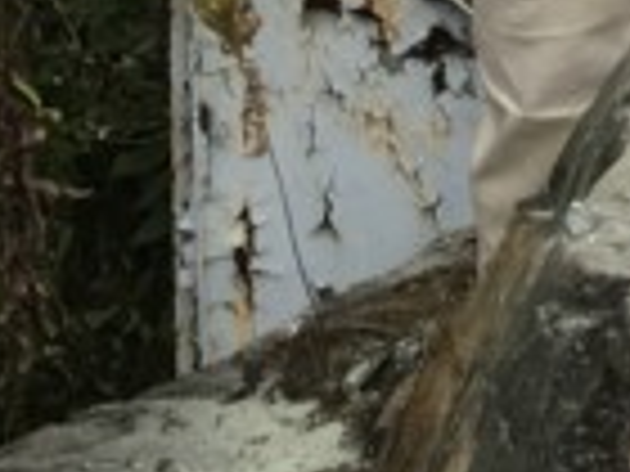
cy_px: -508
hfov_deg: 10.4
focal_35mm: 166
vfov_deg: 8.4
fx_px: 3021
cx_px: 1494
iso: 25
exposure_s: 1/60
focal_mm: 4.15
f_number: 2.2
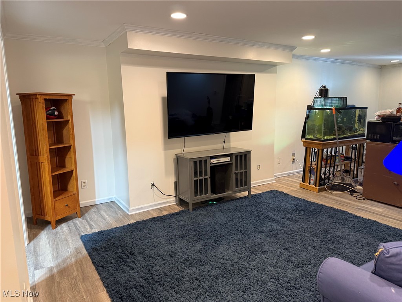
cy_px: 151
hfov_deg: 71.6
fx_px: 279
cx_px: 201
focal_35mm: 24
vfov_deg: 56.8
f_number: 1.78
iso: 320
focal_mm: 6.76
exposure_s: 1/60
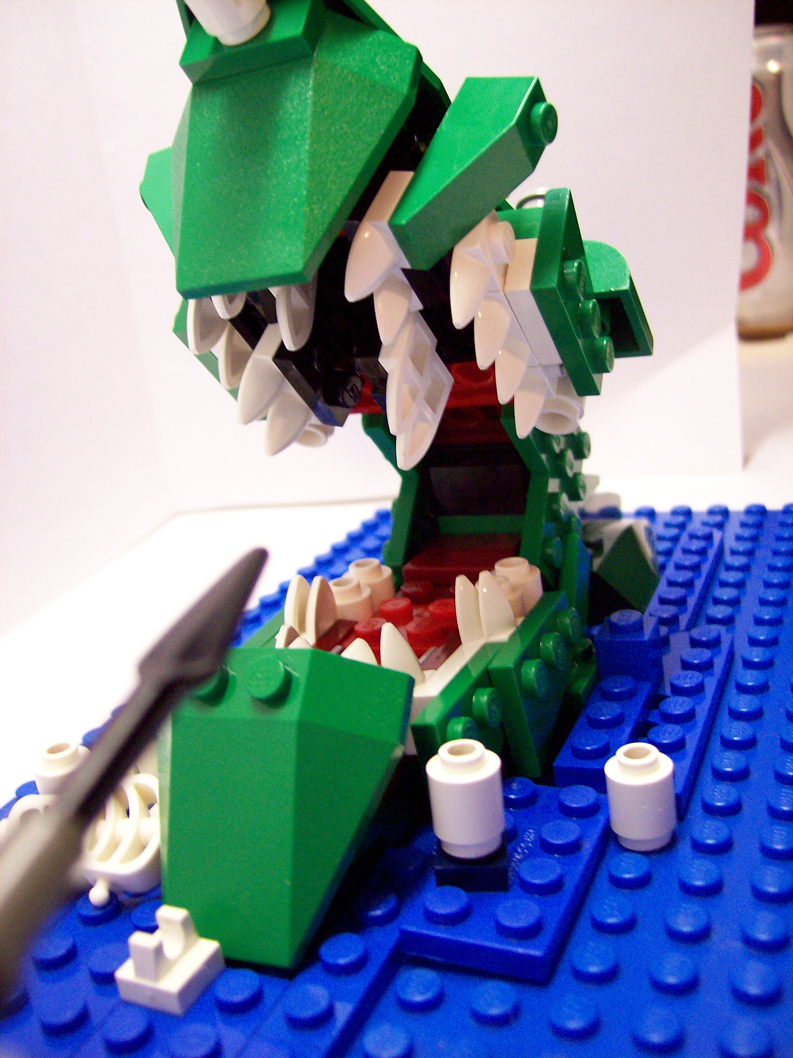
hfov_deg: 39.6
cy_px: 529
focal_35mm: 36
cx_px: 396
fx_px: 1100
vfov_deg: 51.4
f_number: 2.7
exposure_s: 1/32
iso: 155
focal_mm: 6
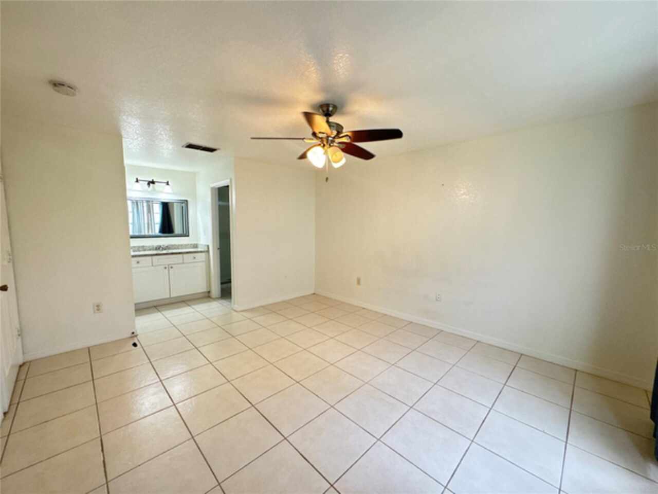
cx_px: 329
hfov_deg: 102.1
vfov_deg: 85.7
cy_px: 247
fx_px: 266
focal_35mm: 14
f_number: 2.2
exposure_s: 1/60
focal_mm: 2.22
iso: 250
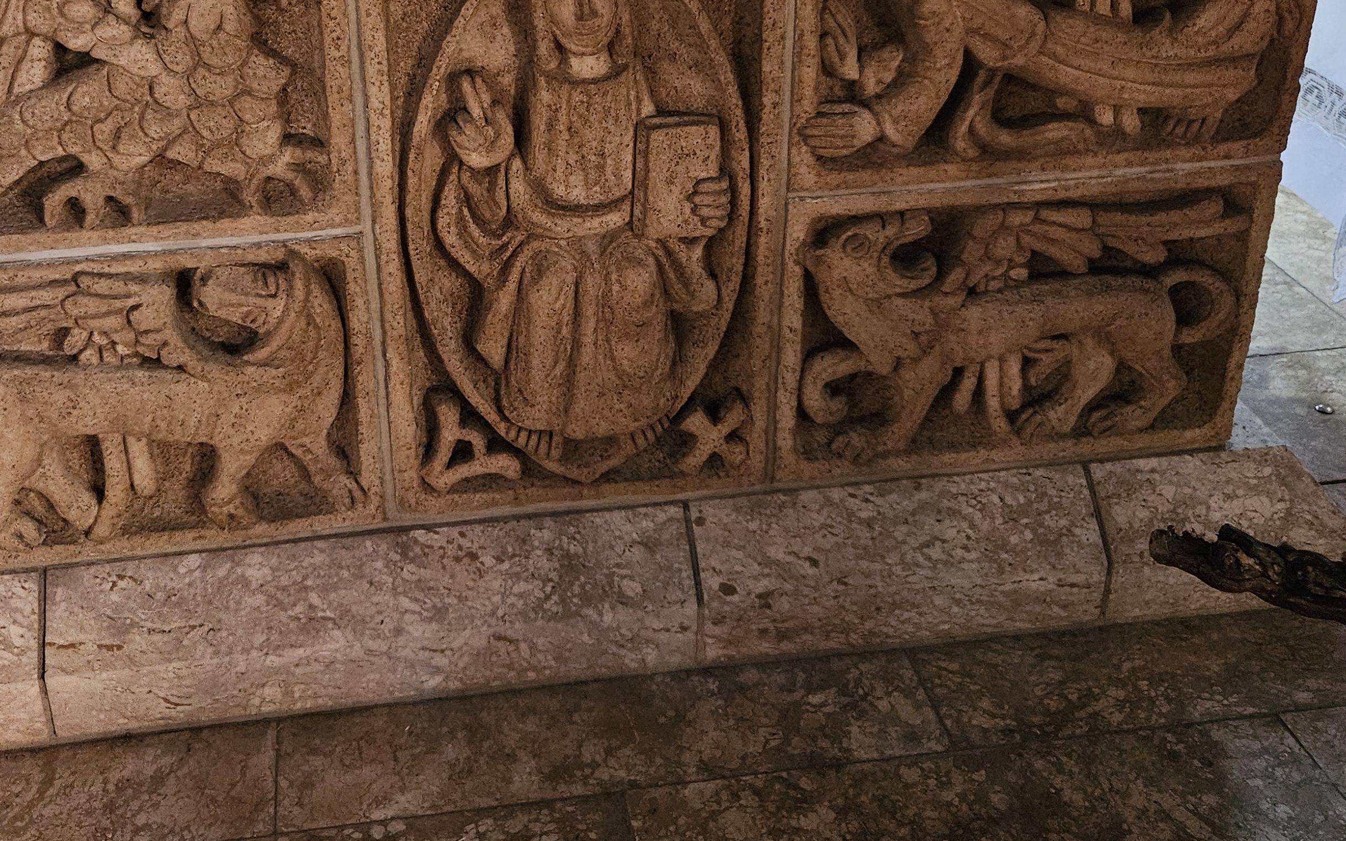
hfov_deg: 48.8
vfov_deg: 31.2
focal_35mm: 40
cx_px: 504
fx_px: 1467
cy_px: 171
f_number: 1.8
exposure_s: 1/25
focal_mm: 5.4
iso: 1250
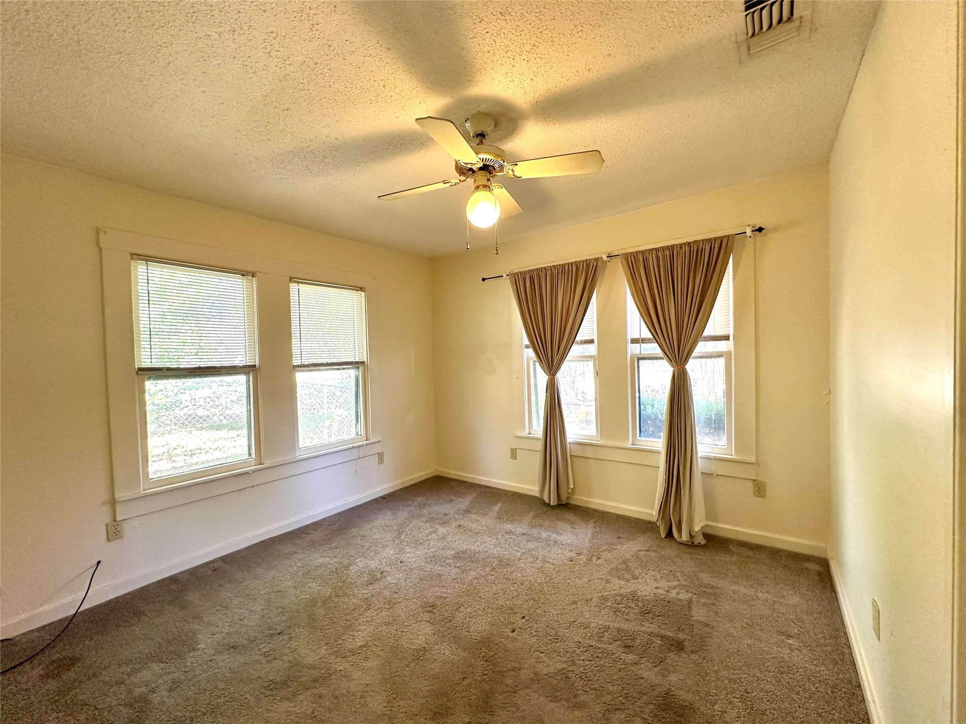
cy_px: 362
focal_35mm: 14
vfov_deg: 85.7
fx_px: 391
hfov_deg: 102.1
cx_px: 483
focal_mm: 2.22
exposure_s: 1/99
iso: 200
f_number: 2.2
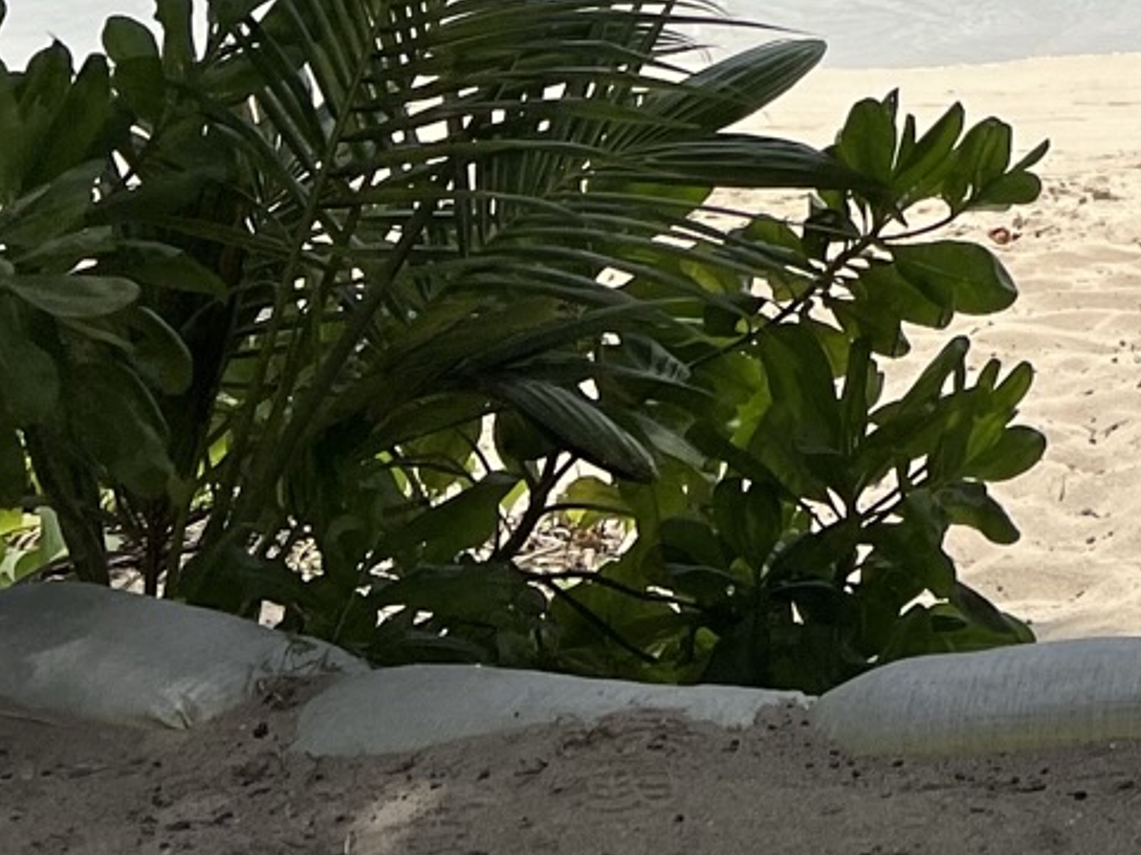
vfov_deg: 11.9
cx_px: 1666
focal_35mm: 111
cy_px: -857
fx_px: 3659
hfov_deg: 16.3
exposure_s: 1/7463
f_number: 1.5
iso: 50
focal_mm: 5.7
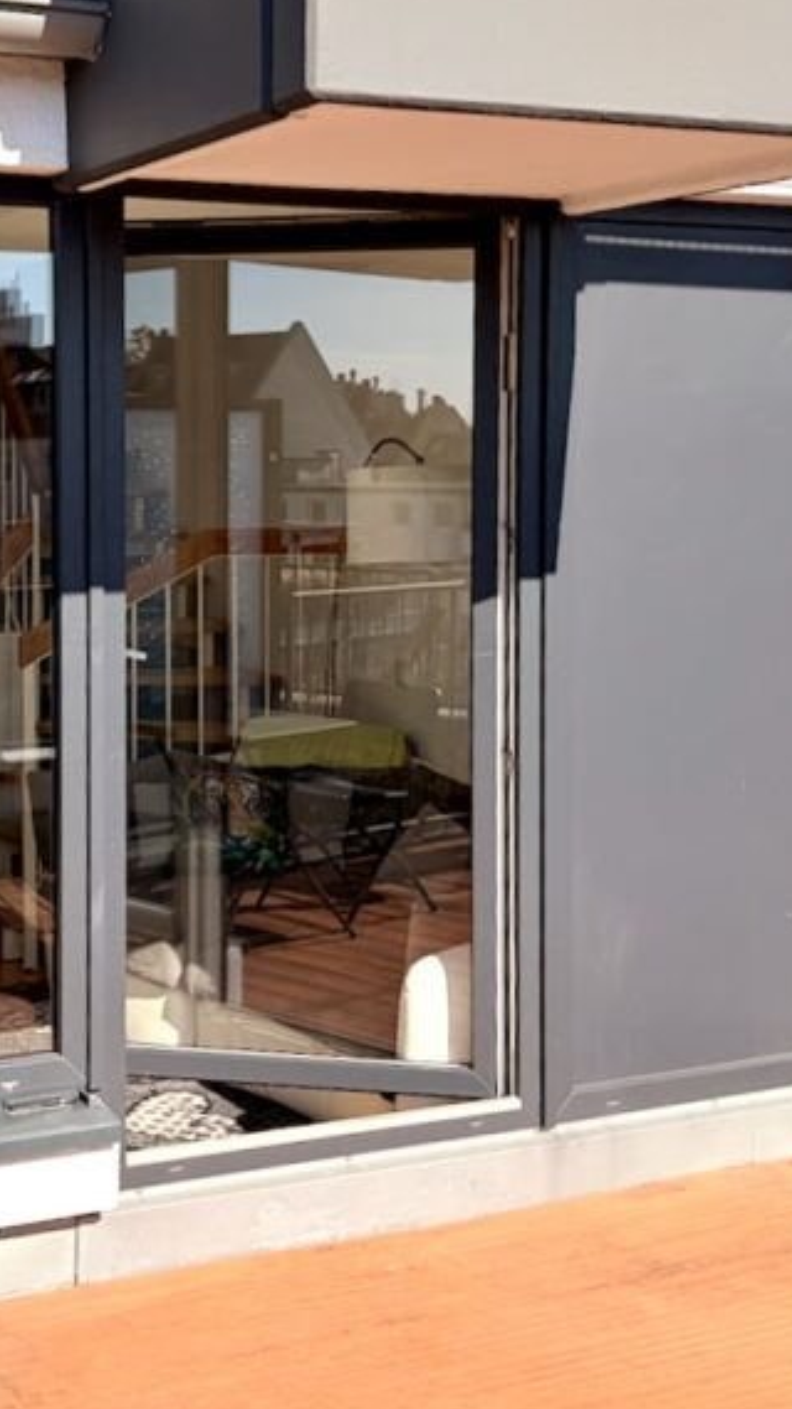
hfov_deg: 23.2
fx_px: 1904
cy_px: 537
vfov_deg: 40.3
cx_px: 191
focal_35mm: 51
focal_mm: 5.96
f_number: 1.6
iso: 64
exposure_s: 1/3623
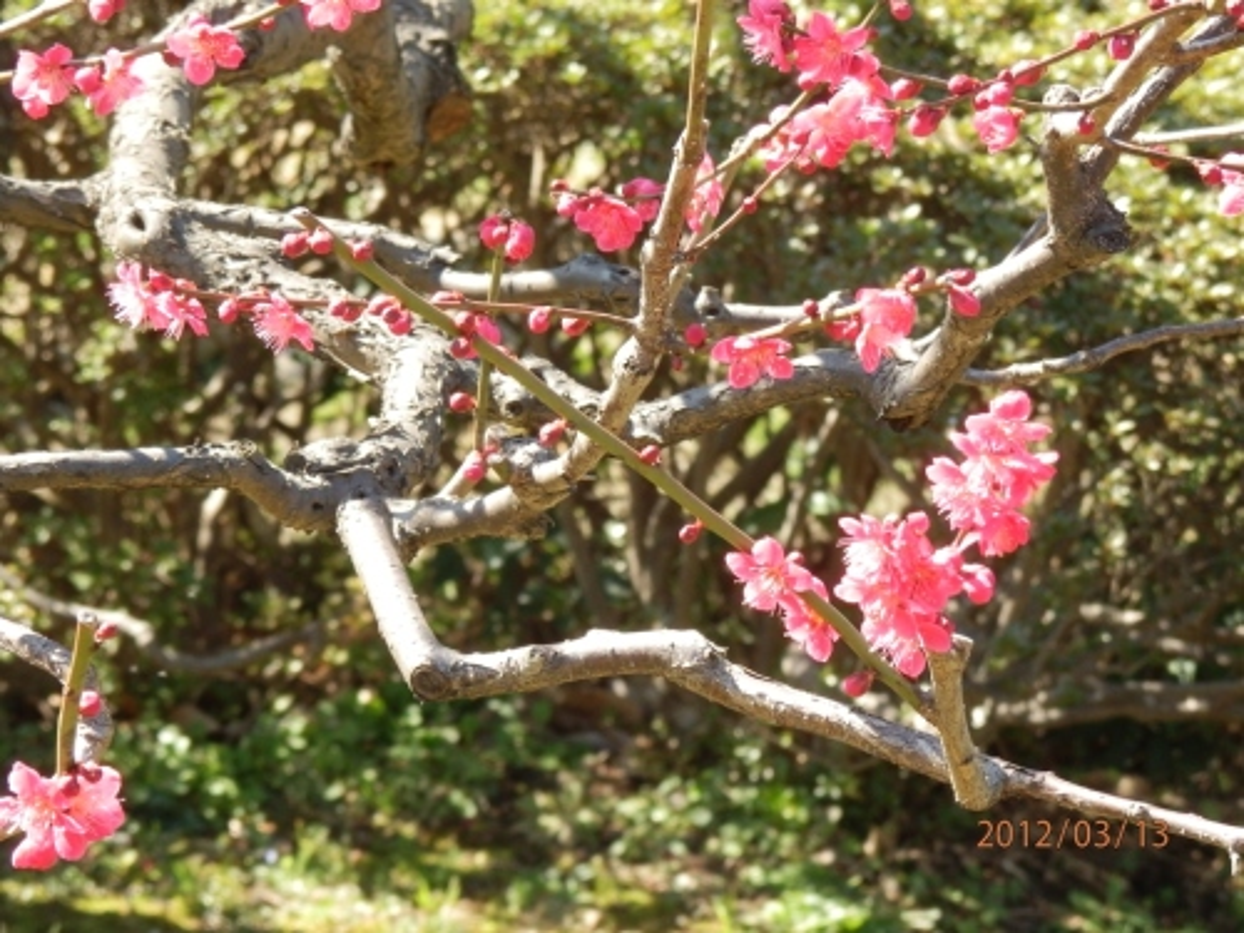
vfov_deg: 9.6
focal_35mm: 154
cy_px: 466
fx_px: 5534
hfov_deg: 12.8
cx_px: 622
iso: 200
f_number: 5.5
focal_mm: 27.5
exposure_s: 1/160
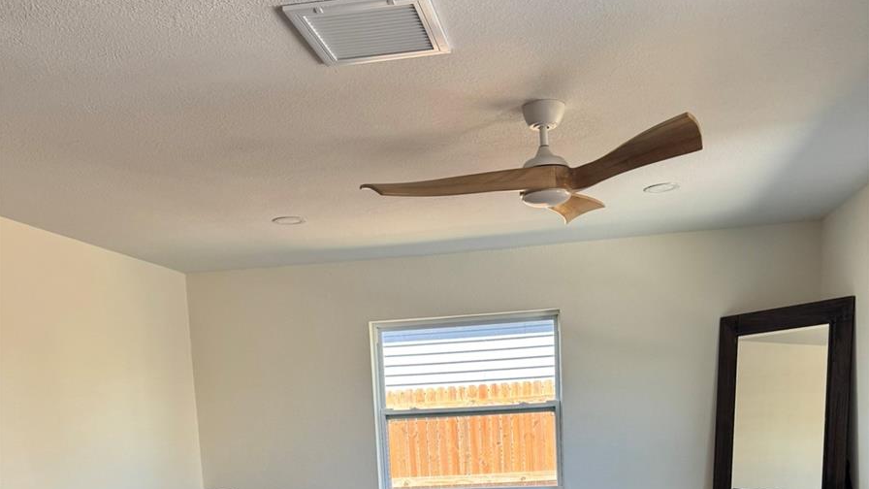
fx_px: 806
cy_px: 502
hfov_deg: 56.6
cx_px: 434
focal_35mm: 35
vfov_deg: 31.0
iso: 100
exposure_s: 1/121
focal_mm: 6.76
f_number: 1.78
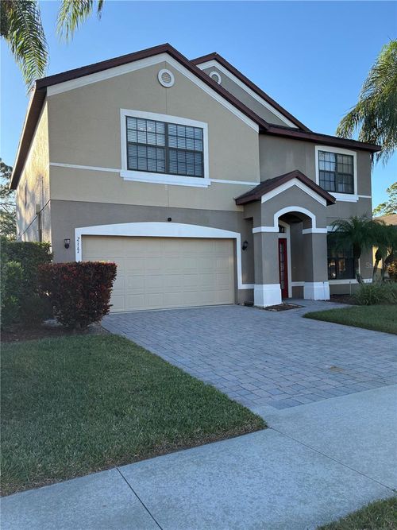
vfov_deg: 67.3
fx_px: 398
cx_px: 198
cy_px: 265
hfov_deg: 53.0
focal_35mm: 26
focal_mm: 5.96
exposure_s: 1/739
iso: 50
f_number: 1.6
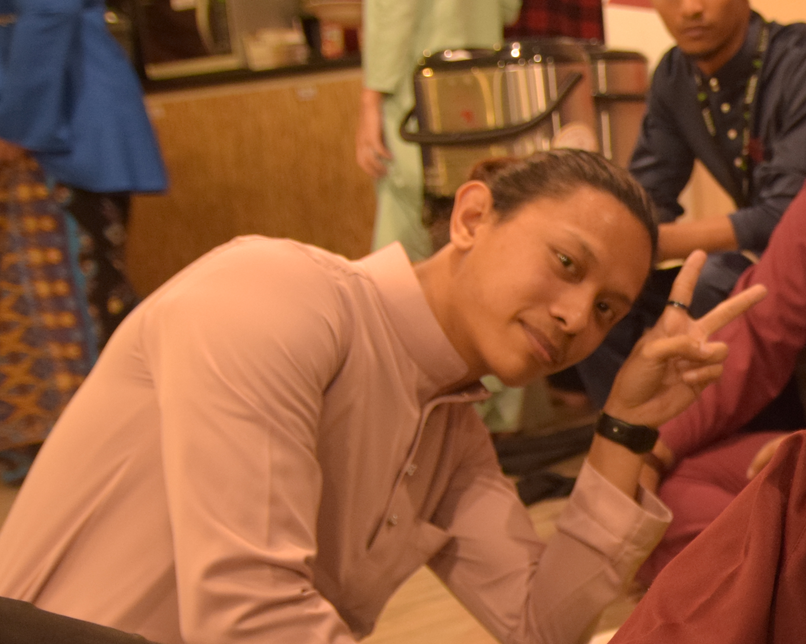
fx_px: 1741
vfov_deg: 20.8
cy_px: 462
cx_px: 1024
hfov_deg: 23.3
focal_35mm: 73
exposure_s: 1/60
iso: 1250
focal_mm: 20
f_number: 2.8
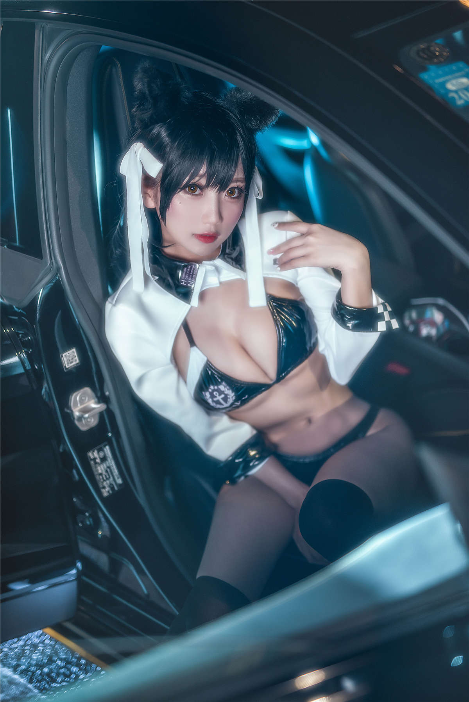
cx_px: 234
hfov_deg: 27.0
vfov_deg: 39.6
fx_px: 976
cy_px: 351
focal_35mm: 50
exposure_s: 1/100
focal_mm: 50
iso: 400
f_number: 1.4
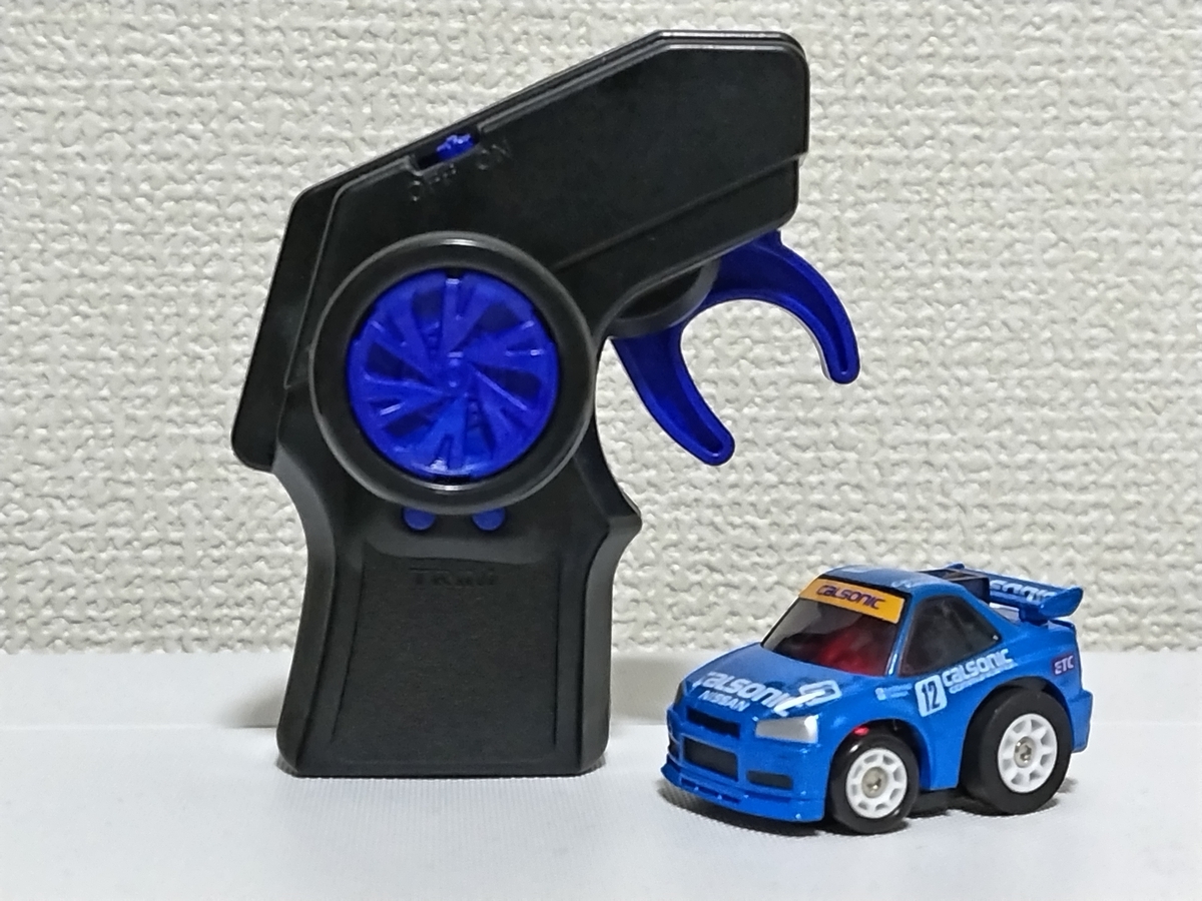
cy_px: 450
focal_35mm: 26
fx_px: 903
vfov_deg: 53.1
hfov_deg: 67.3
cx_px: 601
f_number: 1.79
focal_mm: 4.8
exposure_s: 1/50
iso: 776
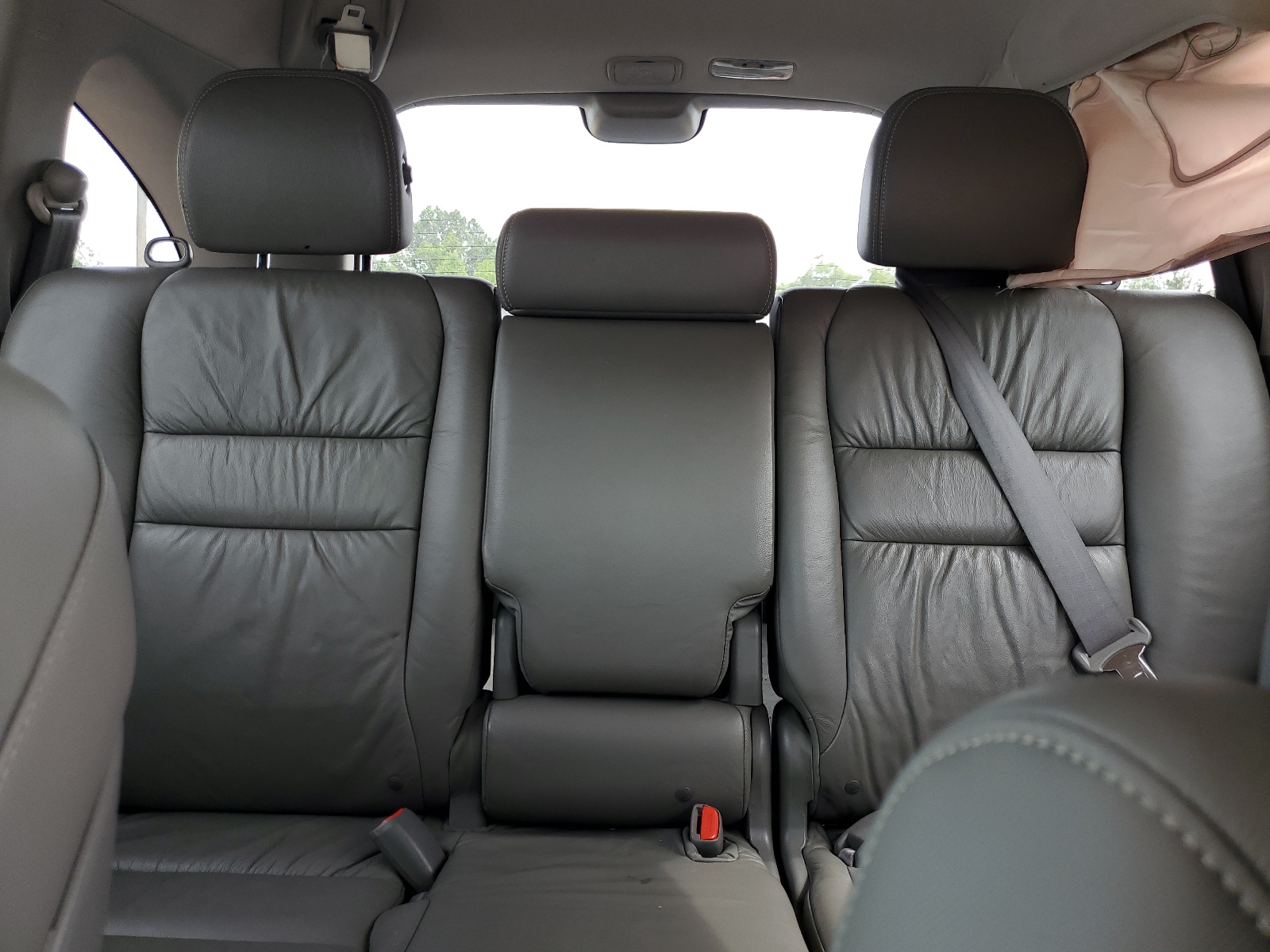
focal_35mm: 26
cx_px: 635
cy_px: 476
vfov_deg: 53.1
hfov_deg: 67.3
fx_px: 954
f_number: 1.5
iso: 50
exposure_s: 1/132
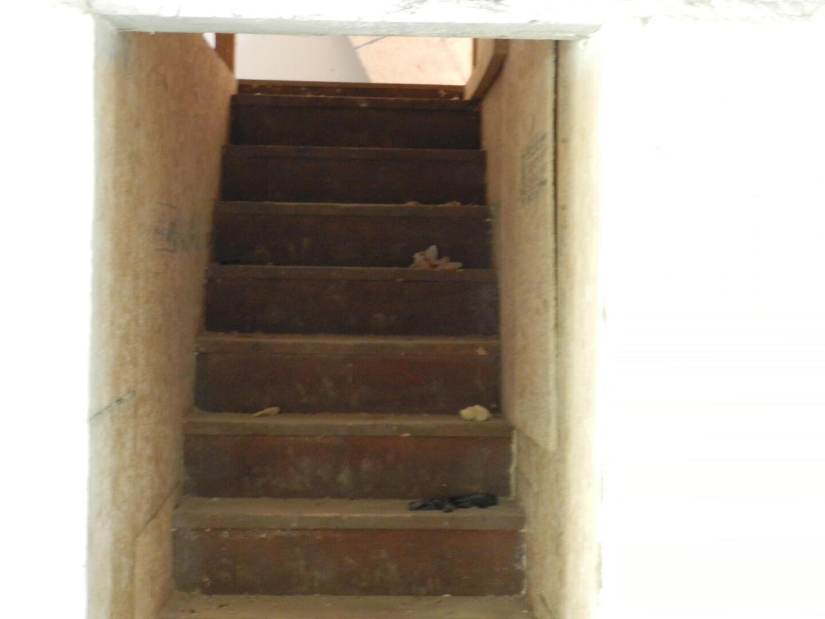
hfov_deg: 32.2
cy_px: 310
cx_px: 412
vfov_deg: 24.4
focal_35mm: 60
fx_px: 1430
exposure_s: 2
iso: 800
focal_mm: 10.7
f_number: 4.6
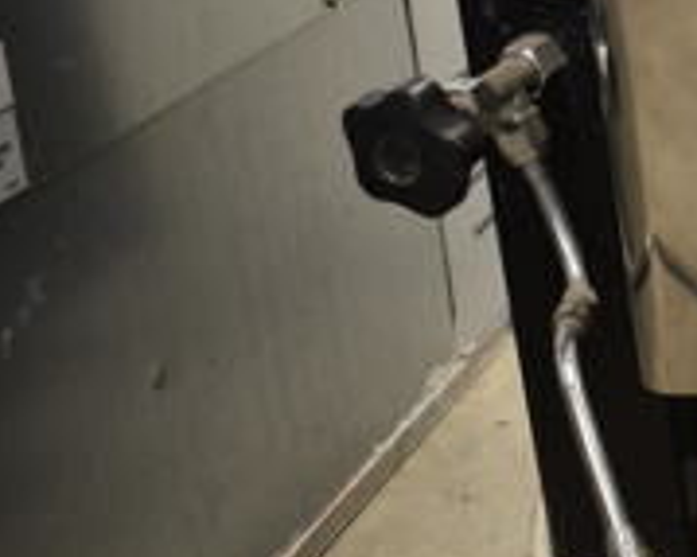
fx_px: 1979
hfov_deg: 17.1
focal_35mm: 96
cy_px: 187
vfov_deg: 16.0
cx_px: 1172
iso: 720
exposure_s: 1/30
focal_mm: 20
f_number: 3.8
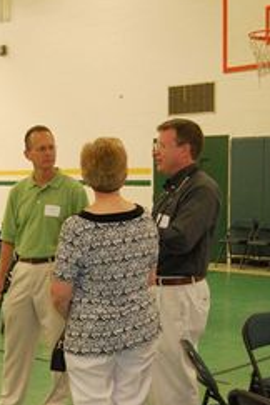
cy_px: 285
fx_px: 832
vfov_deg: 27.1
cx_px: 53
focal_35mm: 74
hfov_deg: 18.3
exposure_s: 1/25
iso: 1600
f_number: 6.3
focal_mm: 30
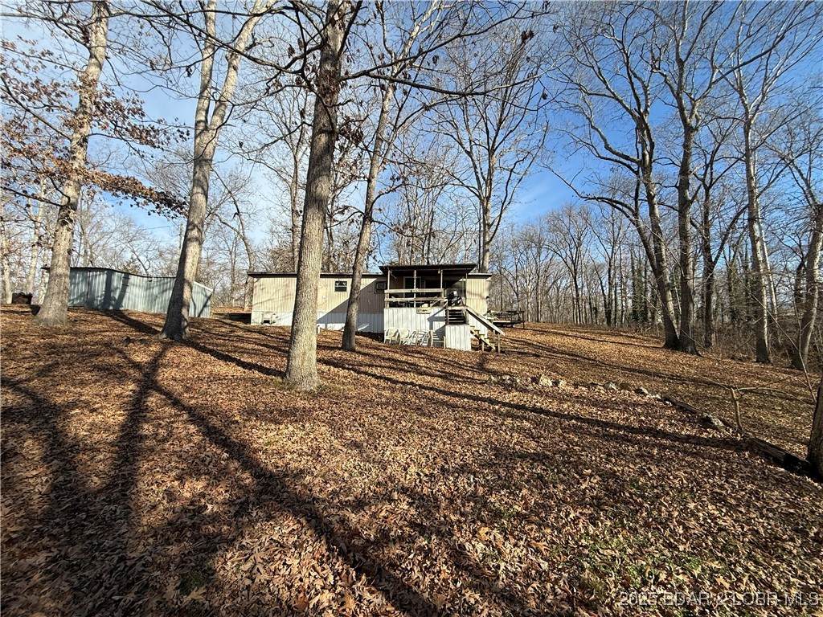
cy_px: 308
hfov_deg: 102.1
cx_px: 412
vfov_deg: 85.7
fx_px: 333
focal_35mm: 14
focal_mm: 2.22
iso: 50
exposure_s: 1/1339
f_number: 2.2
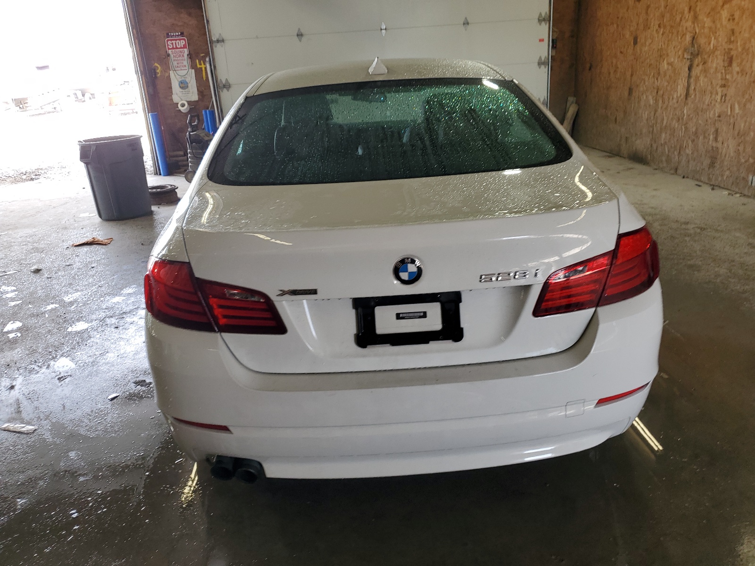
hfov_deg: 67.3
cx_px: 378
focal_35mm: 26
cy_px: 283
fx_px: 567
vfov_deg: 53.1
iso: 50
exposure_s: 1/123
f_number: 1.5
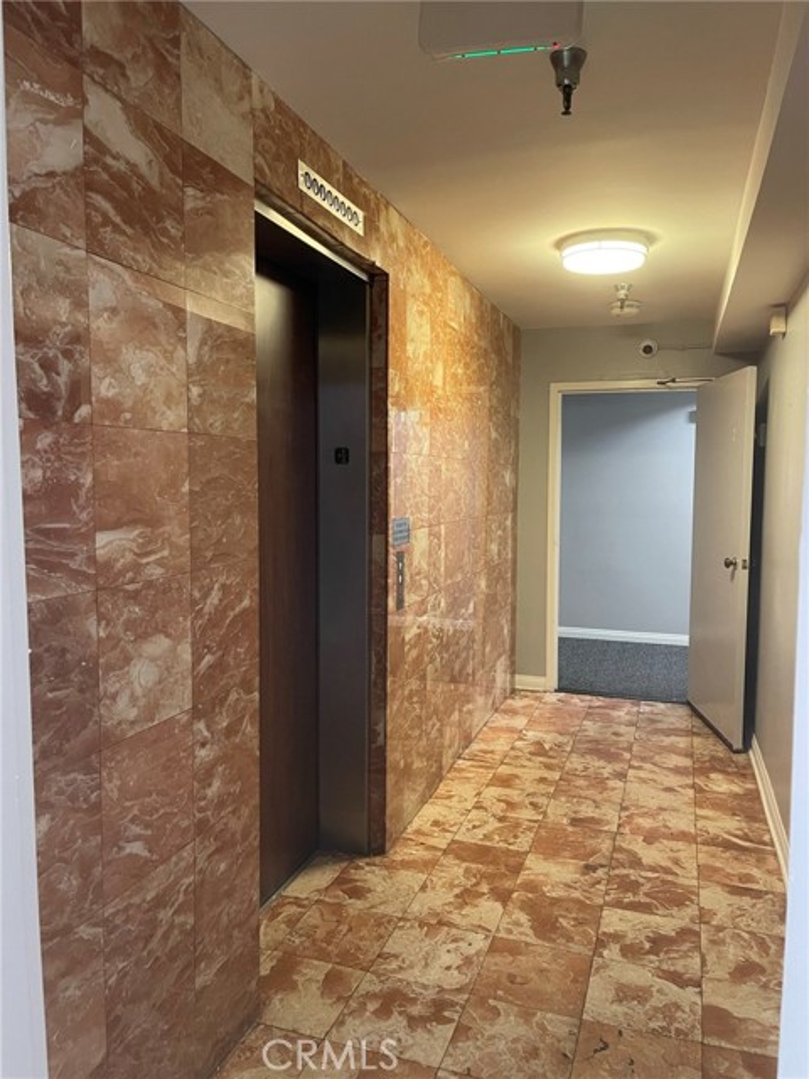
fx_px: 810
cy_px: 540
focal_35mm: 26
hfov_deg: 53.1
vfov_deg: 67.3
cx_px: 404
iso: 400
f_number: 1.6
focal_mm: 5.1
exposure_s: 1/60
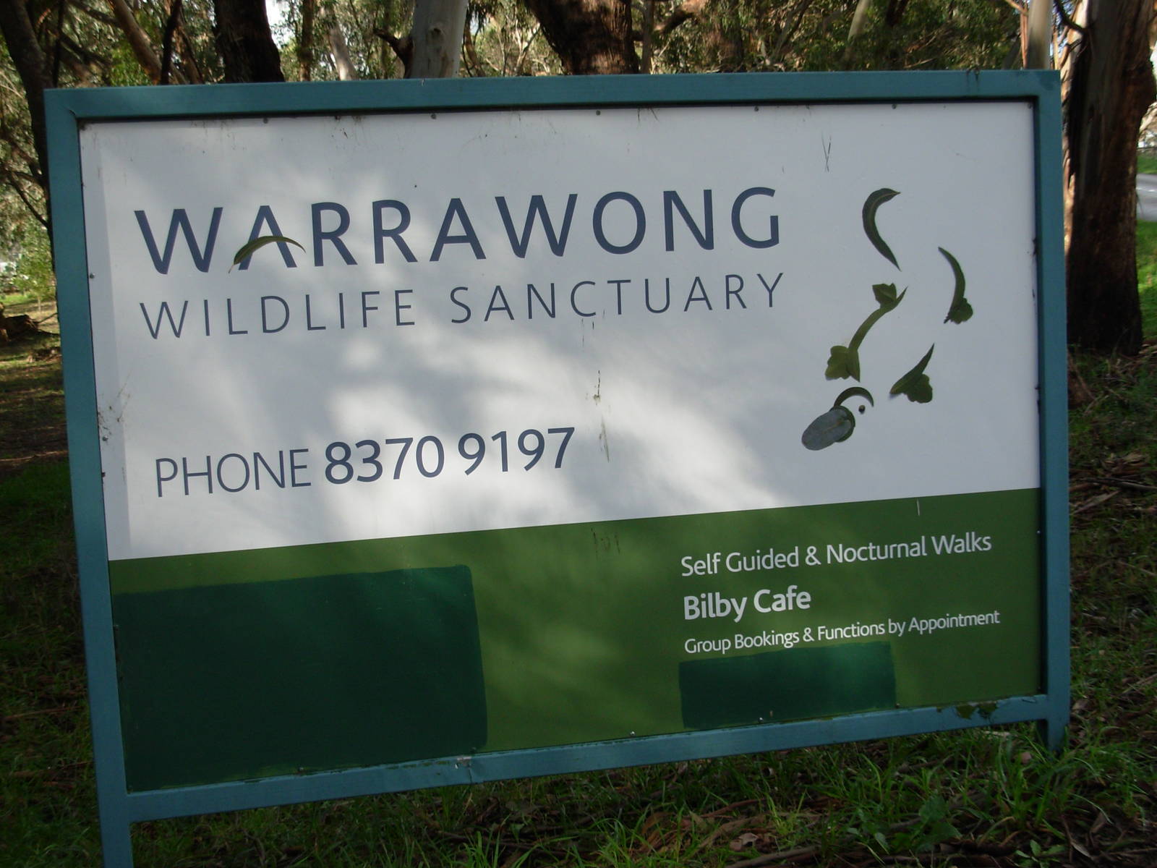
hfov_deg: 36.8
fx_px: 1738
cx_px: 578
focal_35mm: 52
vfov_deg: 28.0
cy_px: 434
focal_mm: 8.5
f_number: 3.2
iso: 50
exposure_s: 1/304
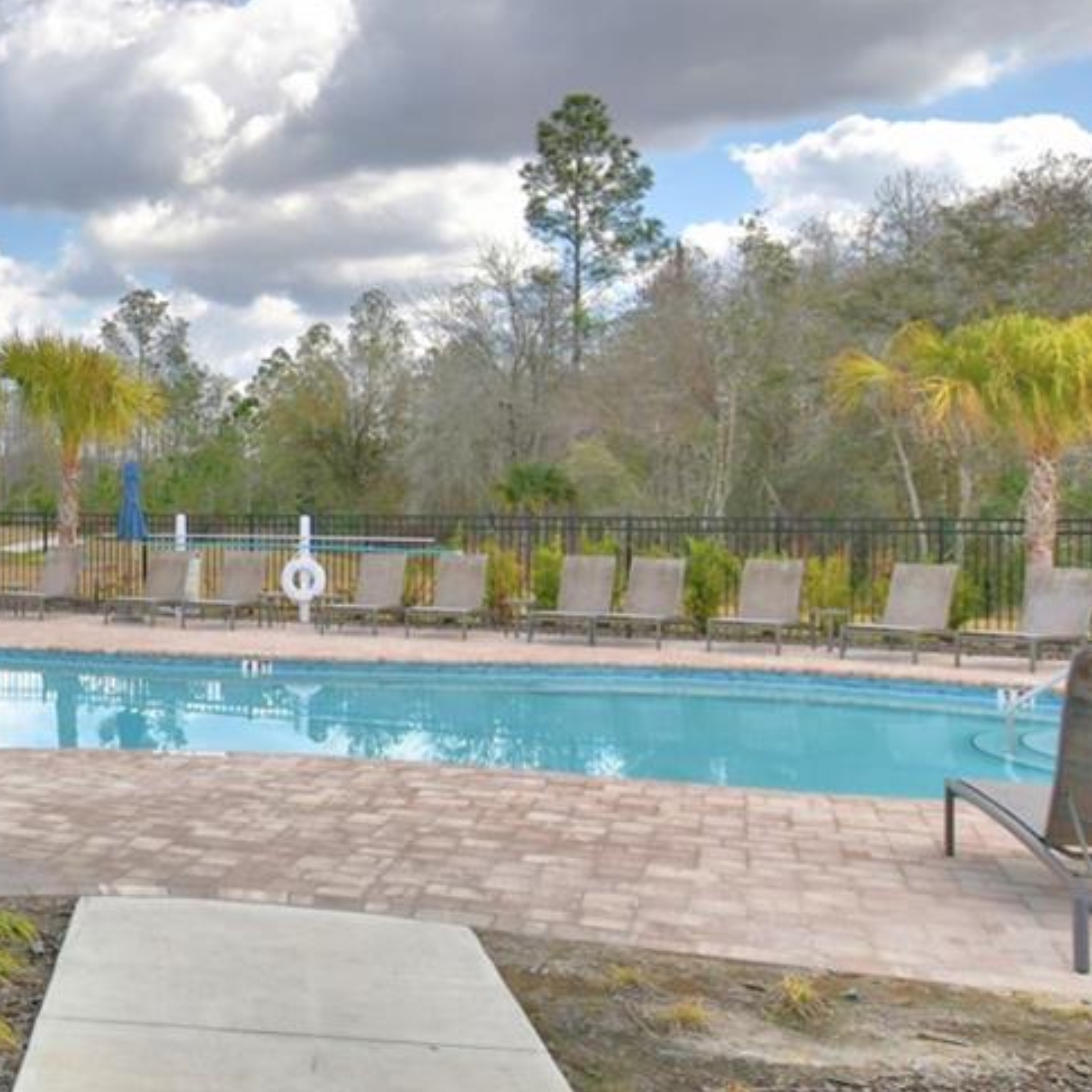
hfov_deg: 34.7
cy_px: 510
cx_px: -99
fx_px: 1499
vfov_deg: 40.0
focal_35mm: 42
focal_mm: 10
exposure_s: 1/1000
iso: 100
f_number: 4.5
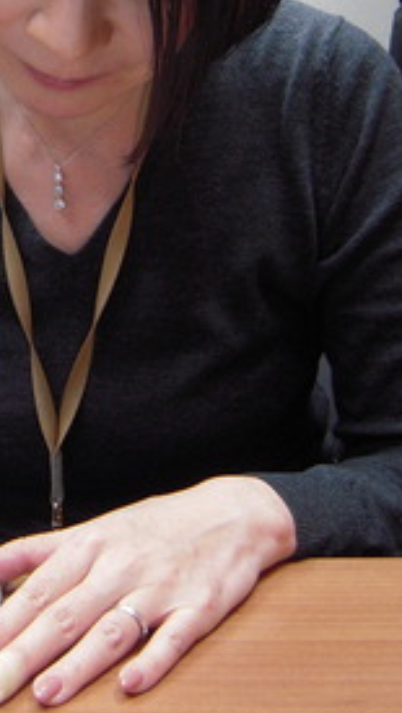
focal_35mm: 75
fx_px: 1419
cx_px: -88
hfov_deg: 15.5
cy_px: 137
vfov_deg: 27.6
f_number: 2.8
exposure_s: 1/30
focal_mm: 5.6
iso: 200
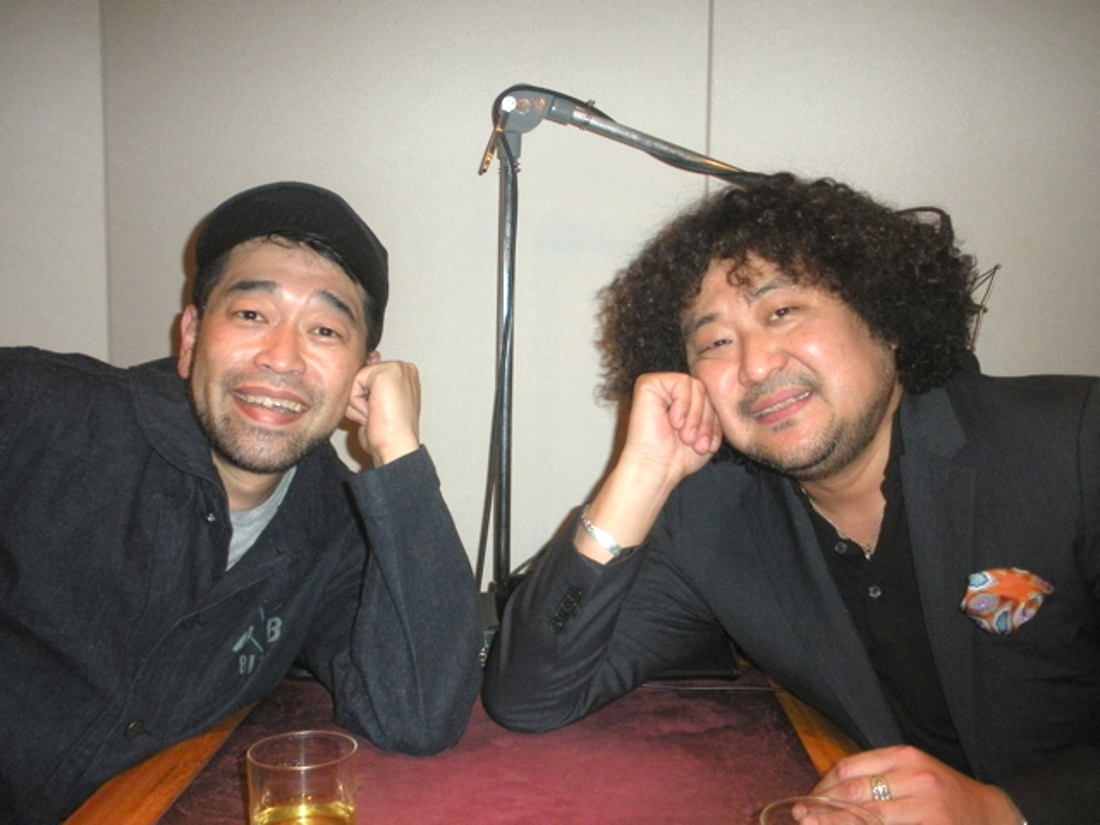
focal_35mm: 35
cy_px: 412
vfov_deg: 40.7
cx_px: 550
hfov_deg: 52.6
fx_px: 1112
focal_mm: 6.3
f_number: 3.5
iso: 400
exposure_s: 1/60
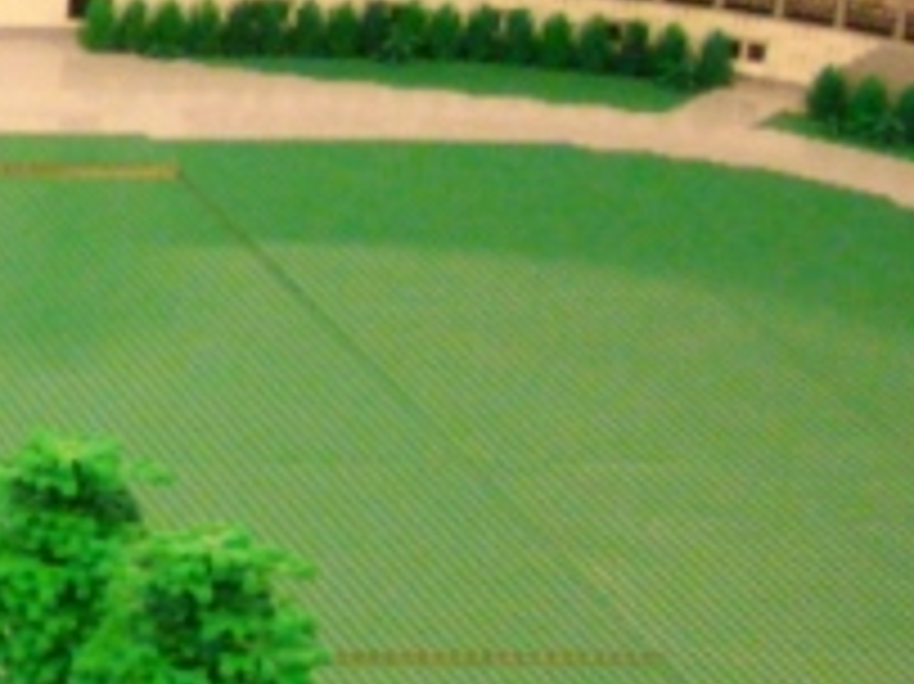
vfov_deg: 7.9
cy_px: 9
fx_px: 4935
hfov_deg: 9.5
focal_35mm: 187
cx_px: -1180
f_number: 2.8
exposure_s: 1/10
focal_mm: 6.2
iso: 400
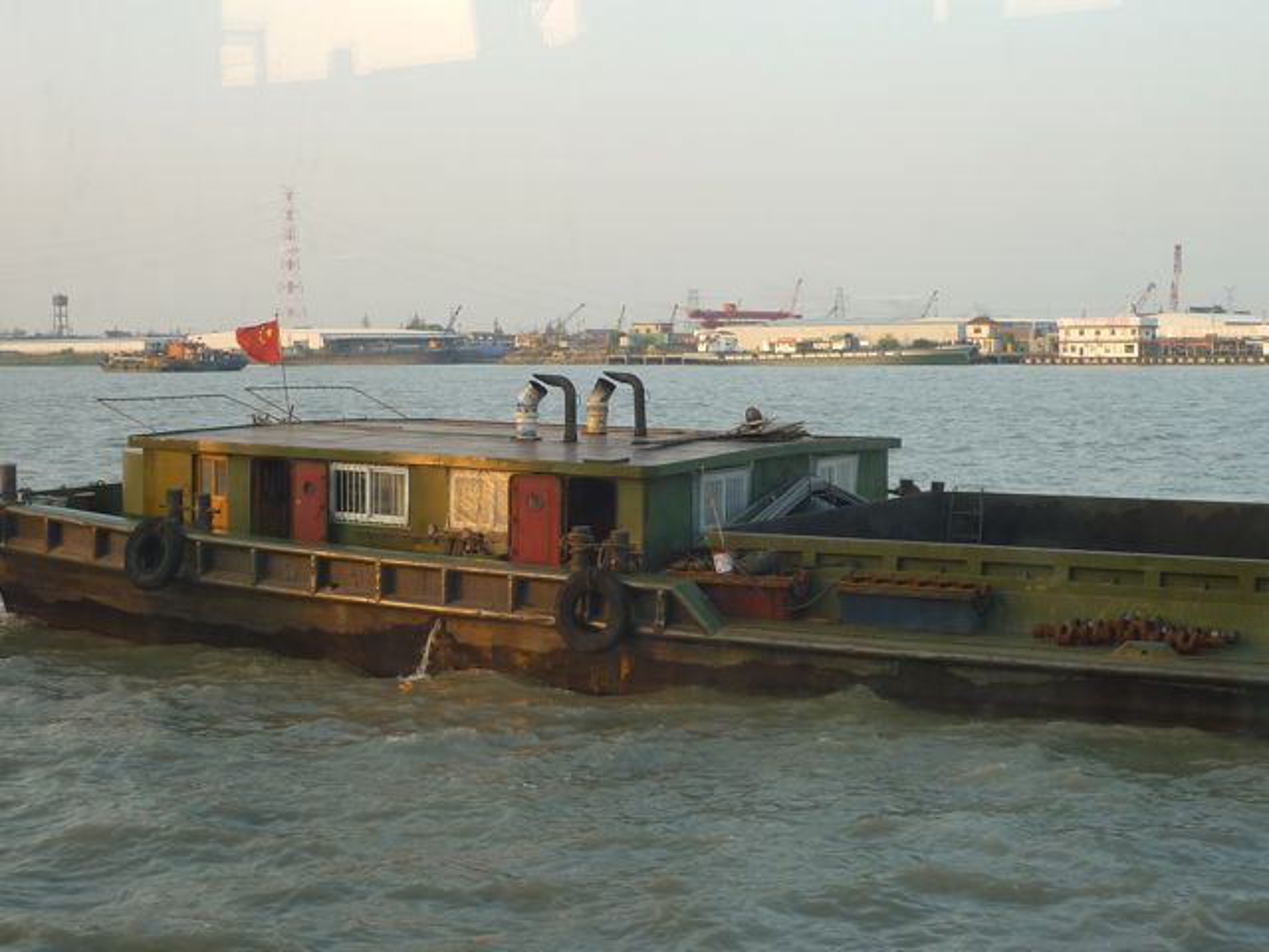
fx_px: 2090
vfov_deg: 25.7
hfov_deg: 33.8
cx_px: 634
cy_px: 476
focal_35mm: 57
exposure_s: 1/160
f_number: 3.1
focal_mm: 7.4
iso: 80
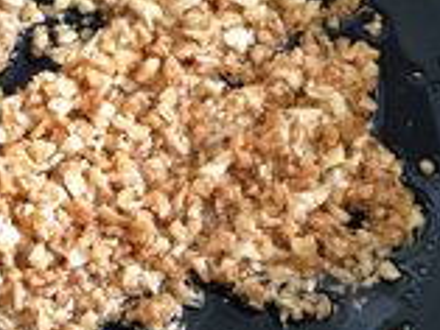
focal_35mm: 89
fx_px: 1132
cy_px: 165
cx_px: 132
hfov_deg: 21.9
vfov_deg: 16.6
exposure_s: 1/20
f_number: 2.4
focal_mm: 4.28
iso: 320
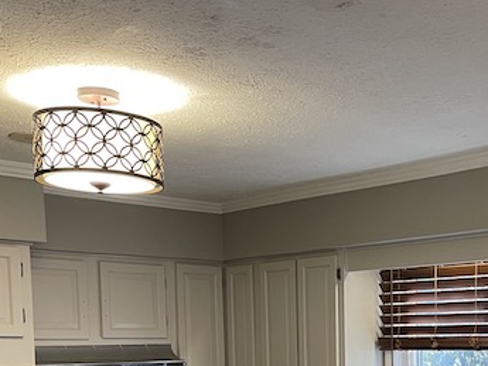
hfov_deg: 32.1
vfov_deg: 23.7
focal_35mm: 58
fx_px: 818
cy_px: 403
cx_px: 409
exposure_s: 1/60
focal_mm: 5.1
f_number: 1.6
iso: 250
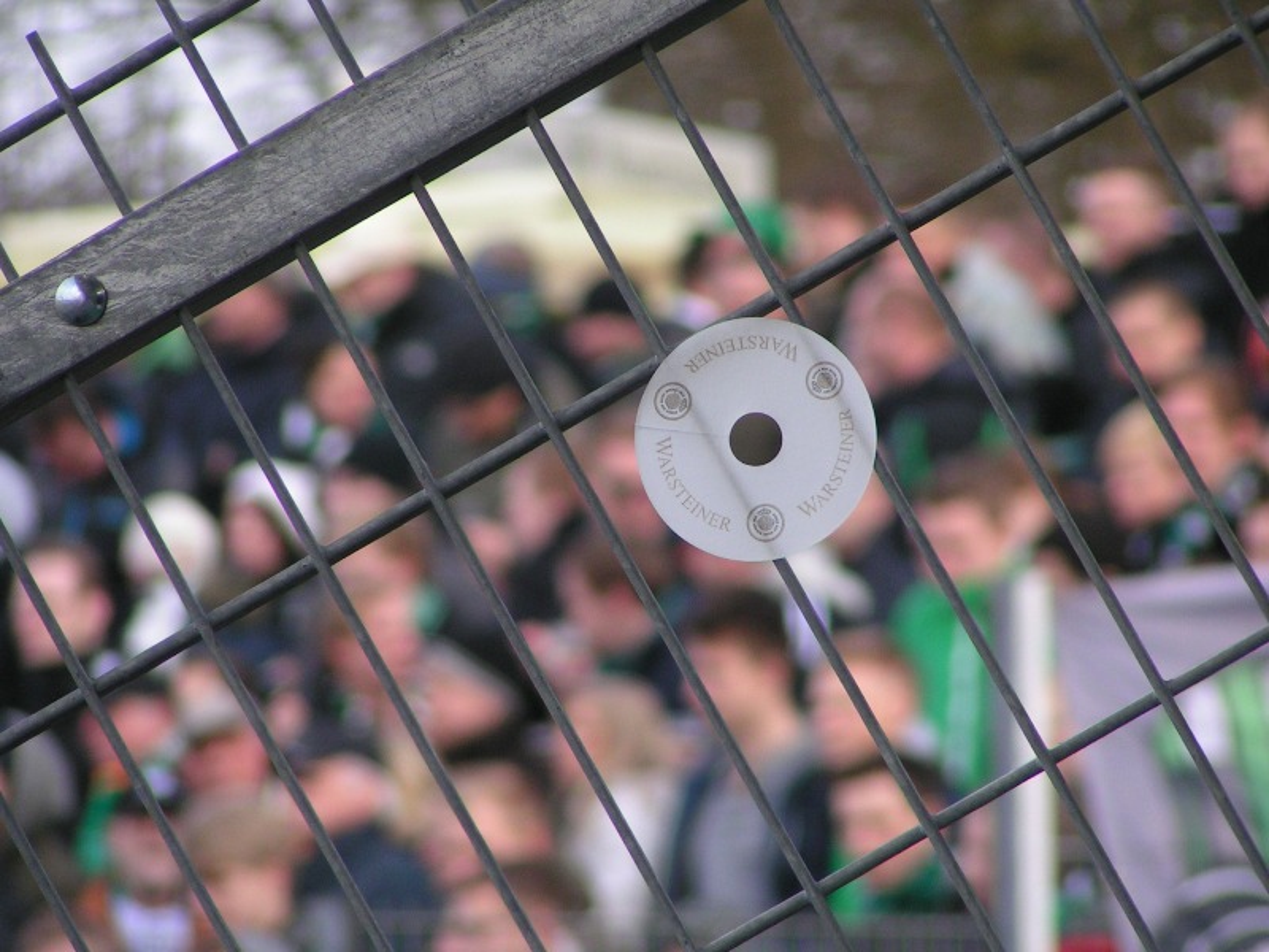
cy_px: 476
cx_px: 634
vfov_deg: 3.9
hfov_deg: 5.2
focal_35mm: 380
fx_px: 13931
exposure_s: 1/400
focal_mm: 58
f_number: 3.5
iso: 100
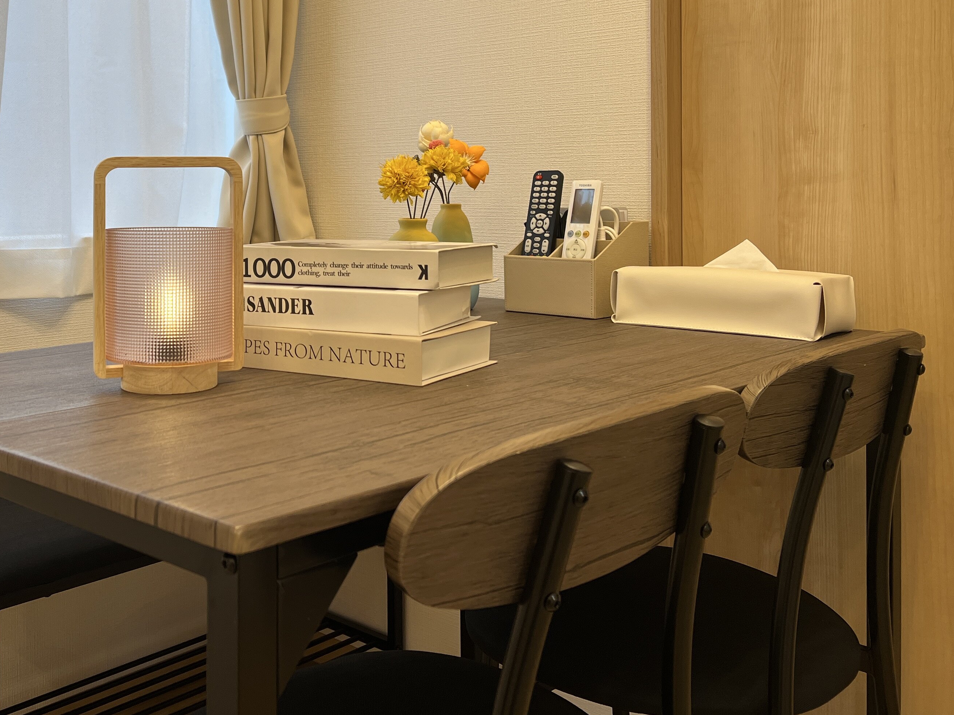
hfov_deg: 45.9
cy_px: 191
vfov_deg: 35.3
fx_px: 1102
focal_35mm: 40
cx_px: 300
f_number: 1.5
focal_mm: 5.7
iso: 40
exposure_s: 1/100
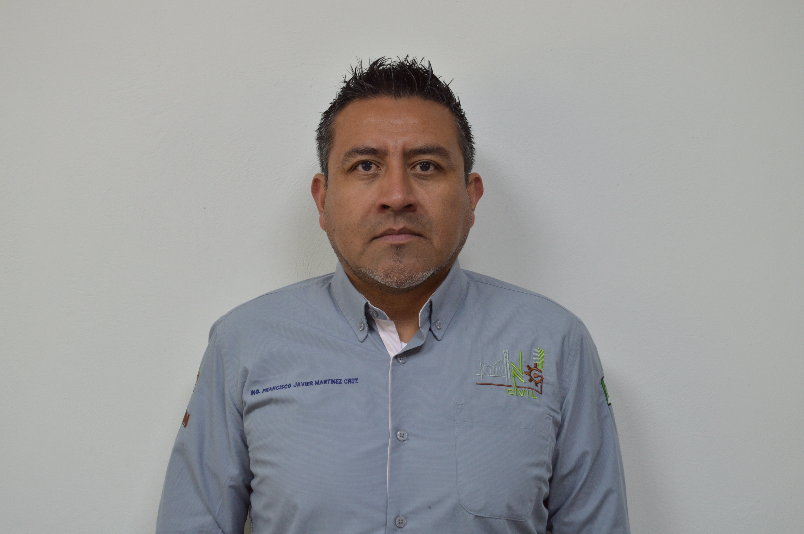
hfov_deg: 37.9
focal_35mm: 52
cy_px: 267
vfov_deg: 25.7
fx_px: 1171
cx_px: 402
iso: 400
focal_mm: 35
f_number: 5
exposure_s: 1/30
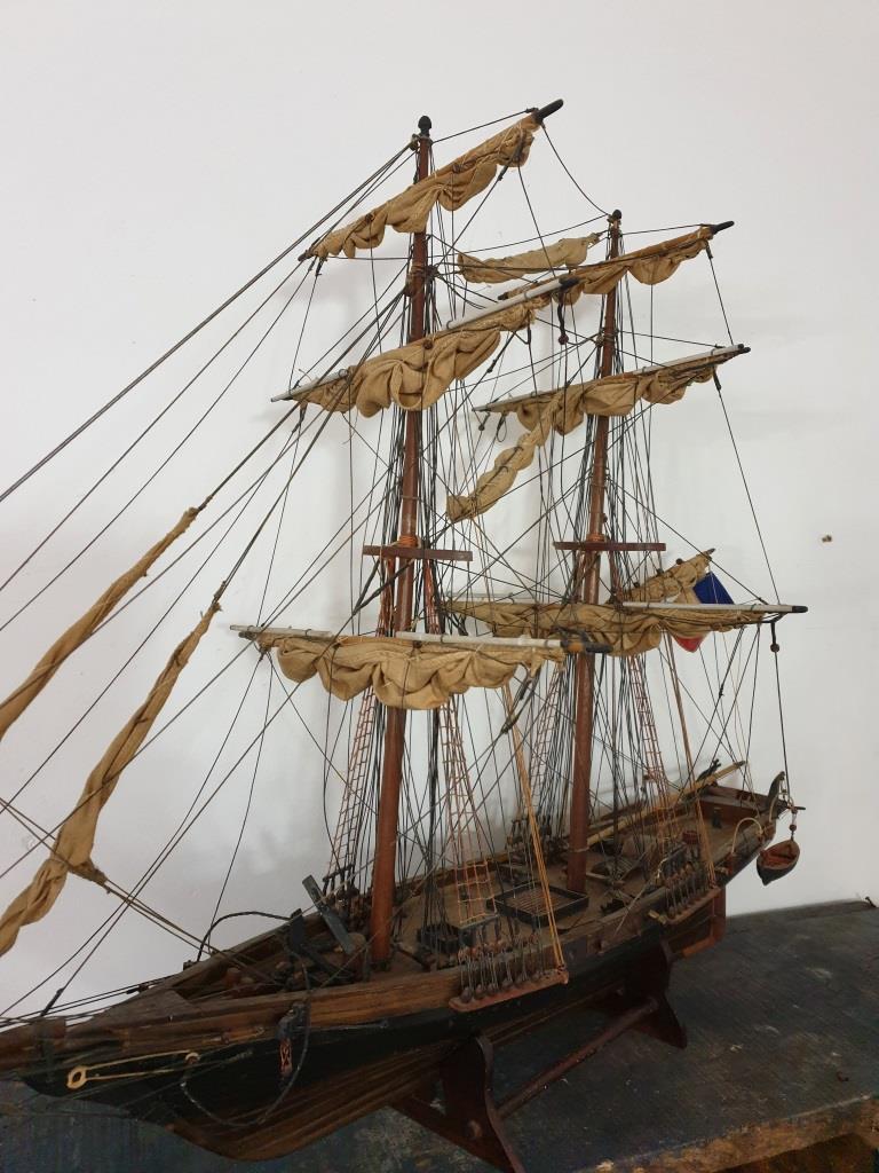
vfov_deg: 67.3
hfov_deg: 53.1
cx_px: 440
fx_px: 880
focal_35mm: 26
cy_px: 586
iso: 320
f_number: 1.5
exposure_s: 1/50
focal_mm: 4.3
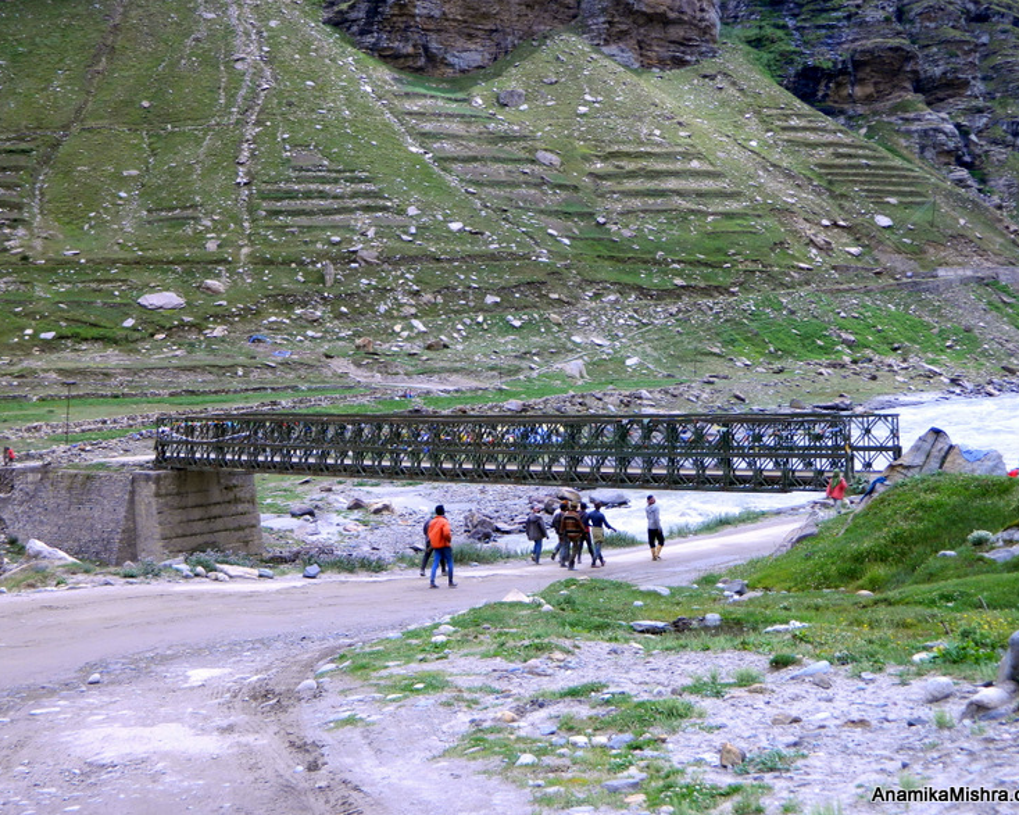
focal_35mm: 50
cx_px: 525
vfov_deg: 30.2
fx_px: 1508
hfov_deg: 37.3
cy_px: 412
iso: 80
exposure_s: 1/400
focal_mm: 8.4
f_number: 3.6
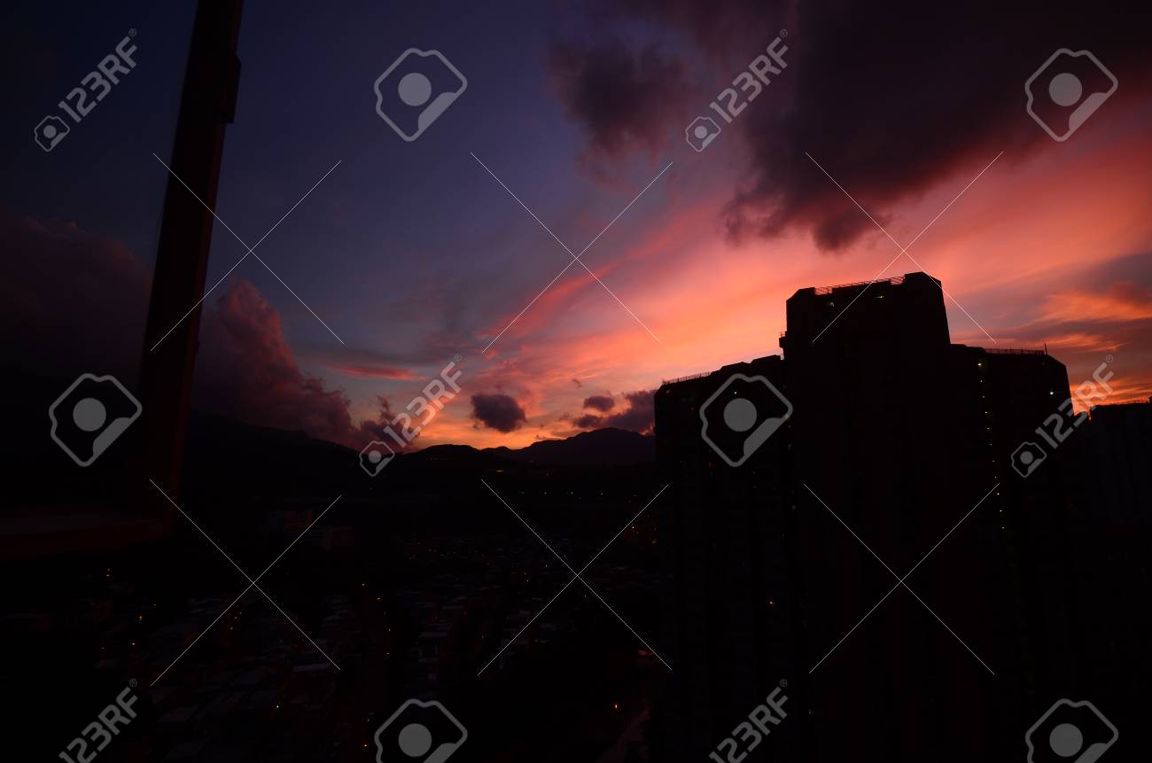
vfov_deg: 77.1
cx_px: 576
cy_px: 382
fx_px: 479
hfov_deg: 100.5
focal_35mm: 15
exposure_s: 1/4
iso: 100
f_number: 8
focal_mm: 10
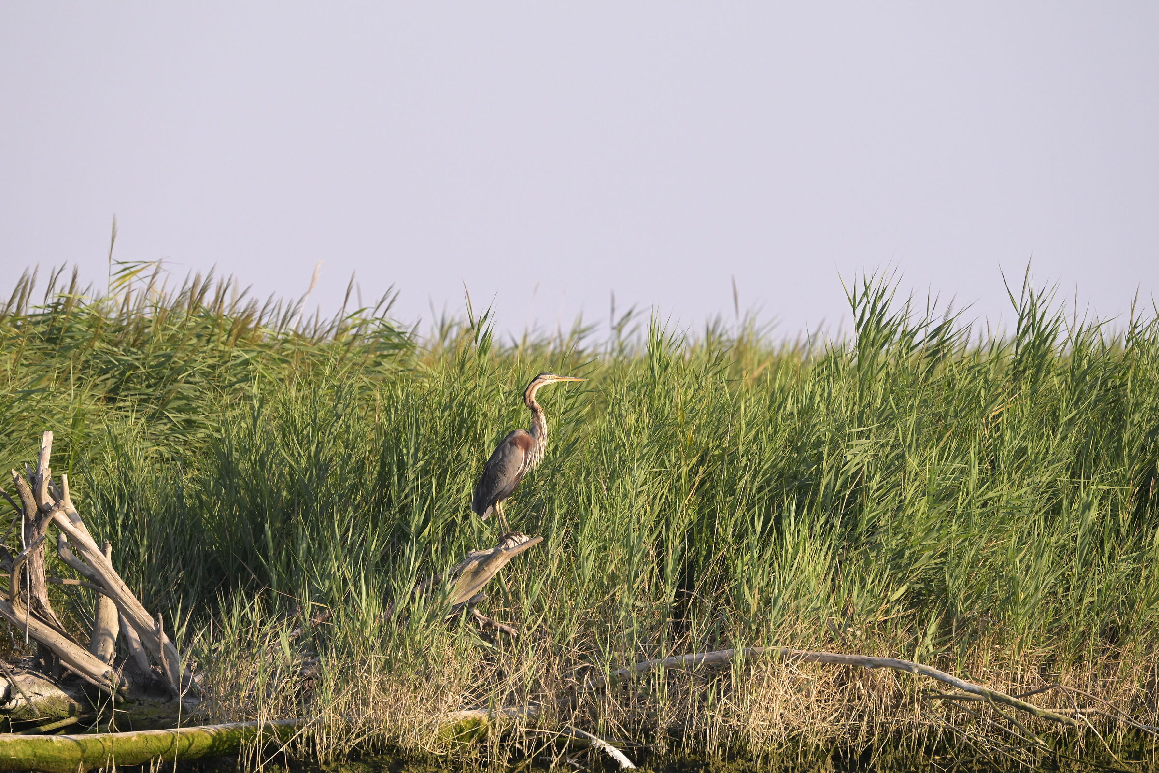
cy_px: 386
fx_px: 12877
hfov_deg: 5.2
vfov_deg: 3.4
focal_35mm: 400
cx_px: 580
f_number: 9
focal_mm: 400
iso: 3200
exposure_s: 1/3200
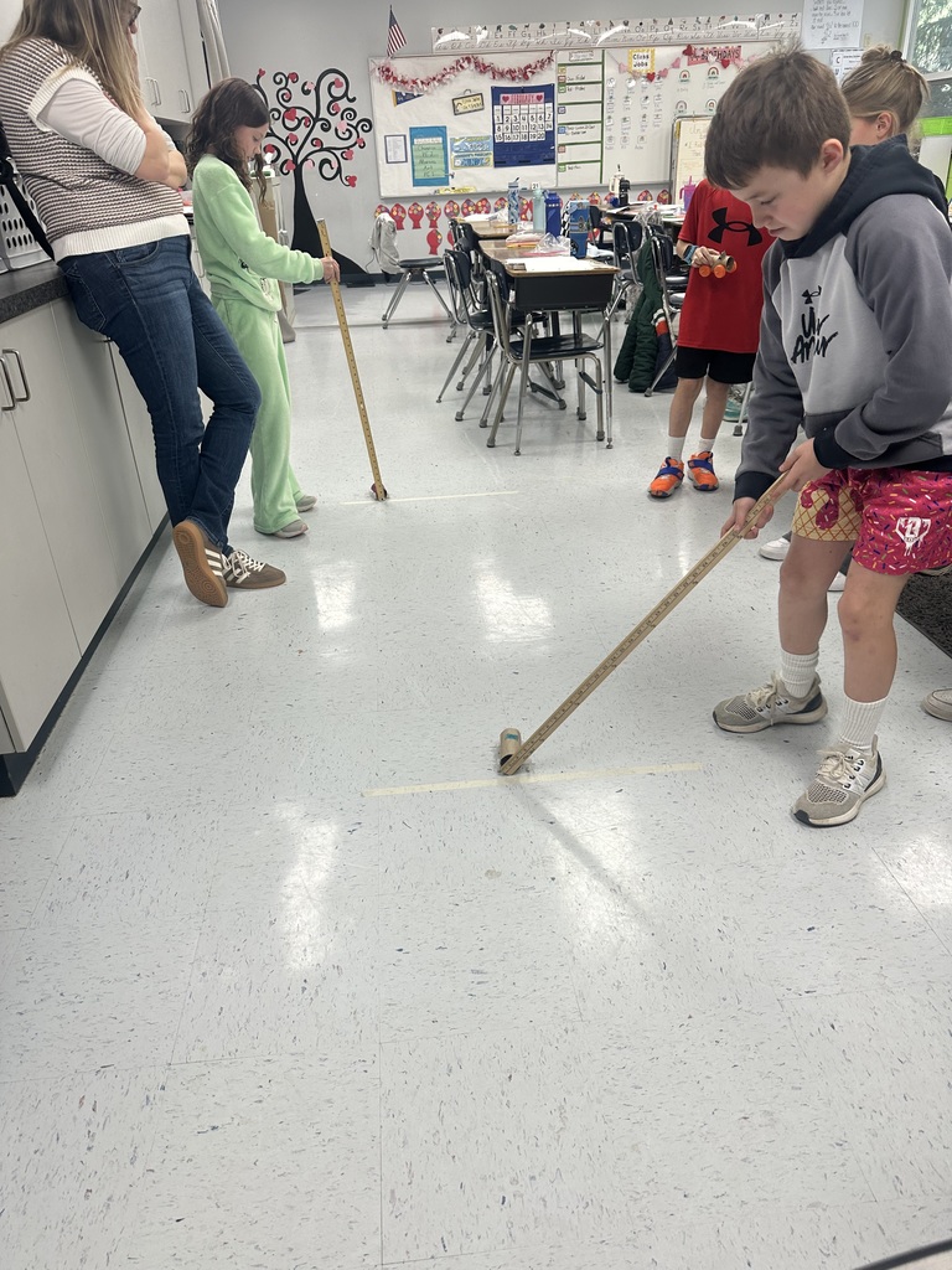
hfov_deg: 56.8
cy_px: 635
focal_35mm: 24
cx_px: 476
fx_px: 880
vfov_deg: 71.6
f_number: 1.78
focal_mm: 6.86
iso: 80
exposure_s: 1/120
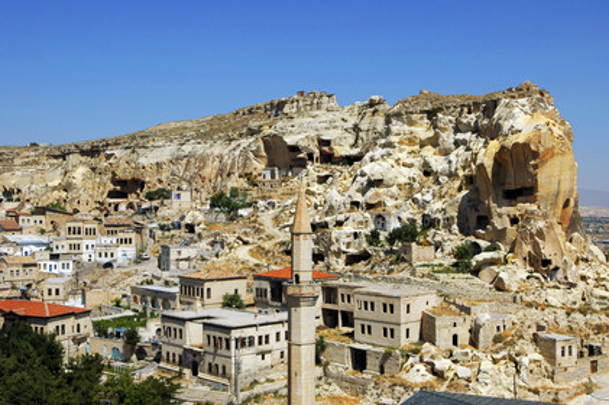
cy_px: 202
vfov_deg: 29.8
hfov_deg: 43.6
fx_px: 761
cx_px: 304
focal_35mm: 45
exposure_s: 1/400
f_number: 10
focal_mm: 30
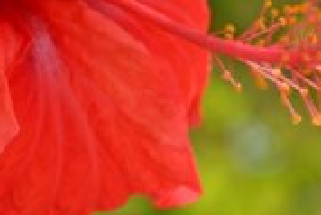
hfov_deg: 6.4
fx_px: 2882
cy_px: -43
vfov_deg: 4.3
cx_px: 34
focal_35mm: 323
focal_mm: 55
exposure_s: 1/125
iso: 140
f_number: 5.6
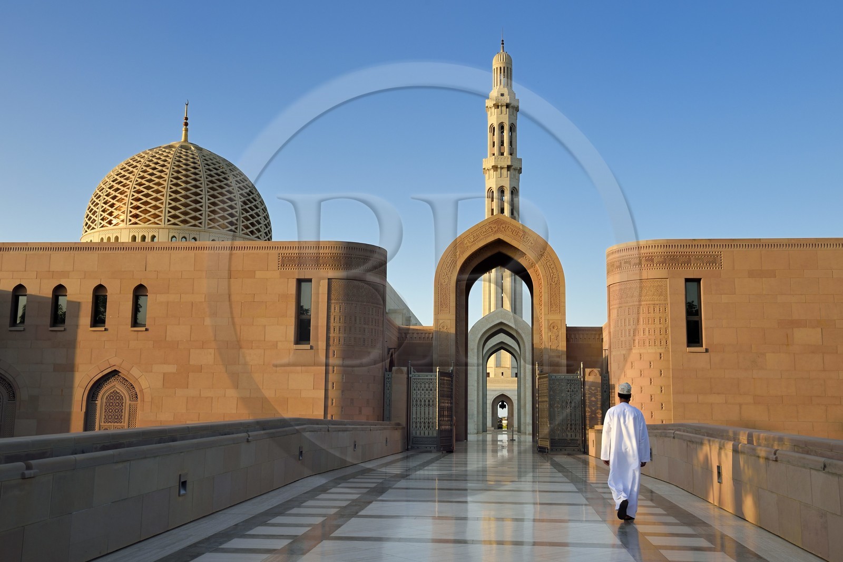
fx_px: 890
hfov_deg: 50.7
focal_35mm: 38
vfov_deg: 35.0
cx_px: 422
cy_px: 281
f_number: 9
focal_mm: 38
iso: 200
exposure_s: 1/320
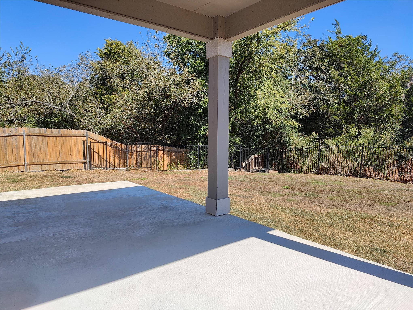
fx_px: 275
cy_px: 155
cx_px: 206
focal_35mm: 23
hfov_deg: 73.9
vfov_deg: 59.0
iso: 64
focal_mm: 6.06
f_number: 1.8
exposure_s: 1/2685
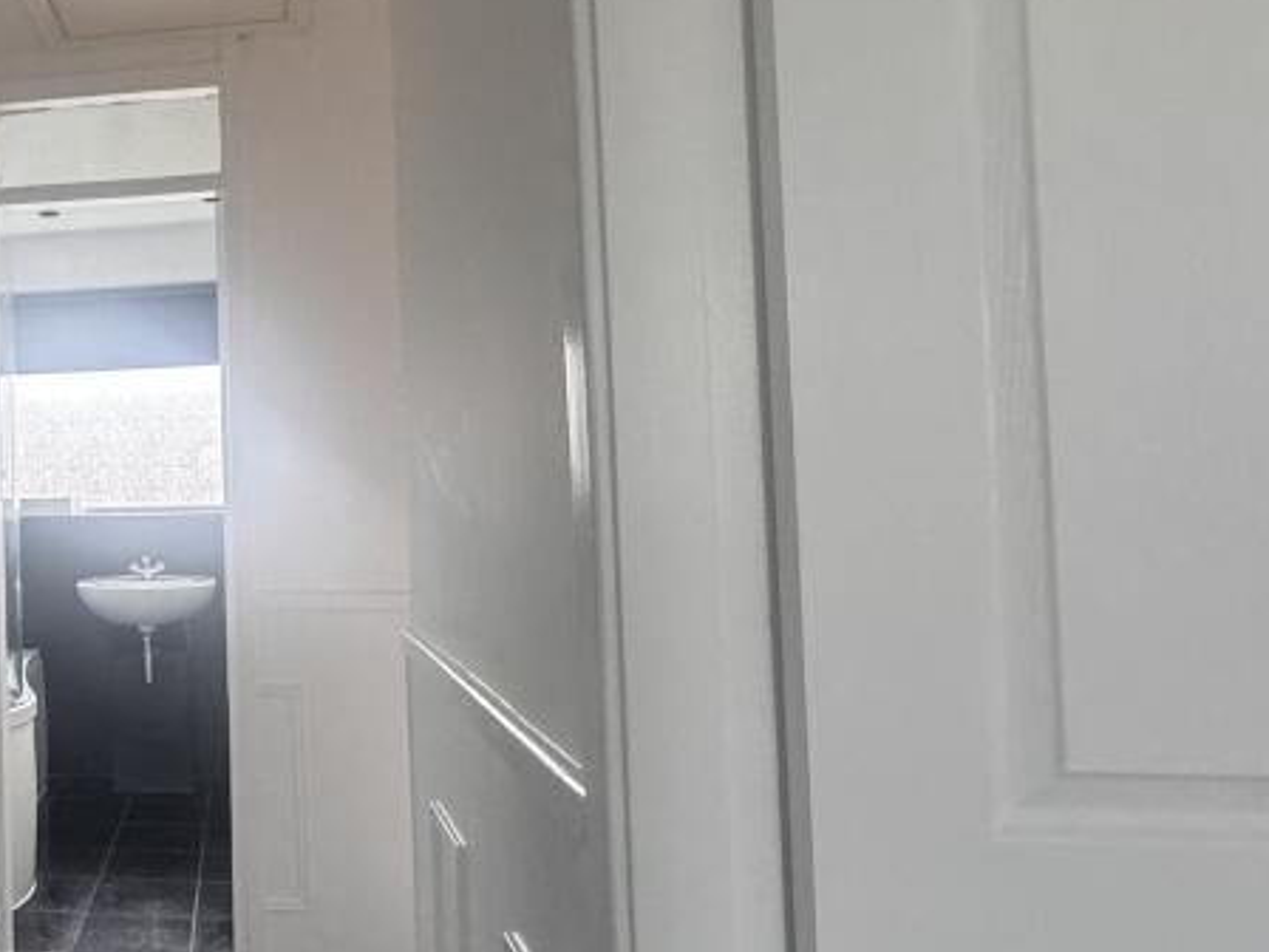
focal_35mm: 32
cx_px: 28
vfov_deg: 44.2
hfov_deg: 48.0
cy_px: 479
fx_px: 1173
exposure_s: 1/70
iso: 320
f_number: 2.2
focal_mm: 2.22
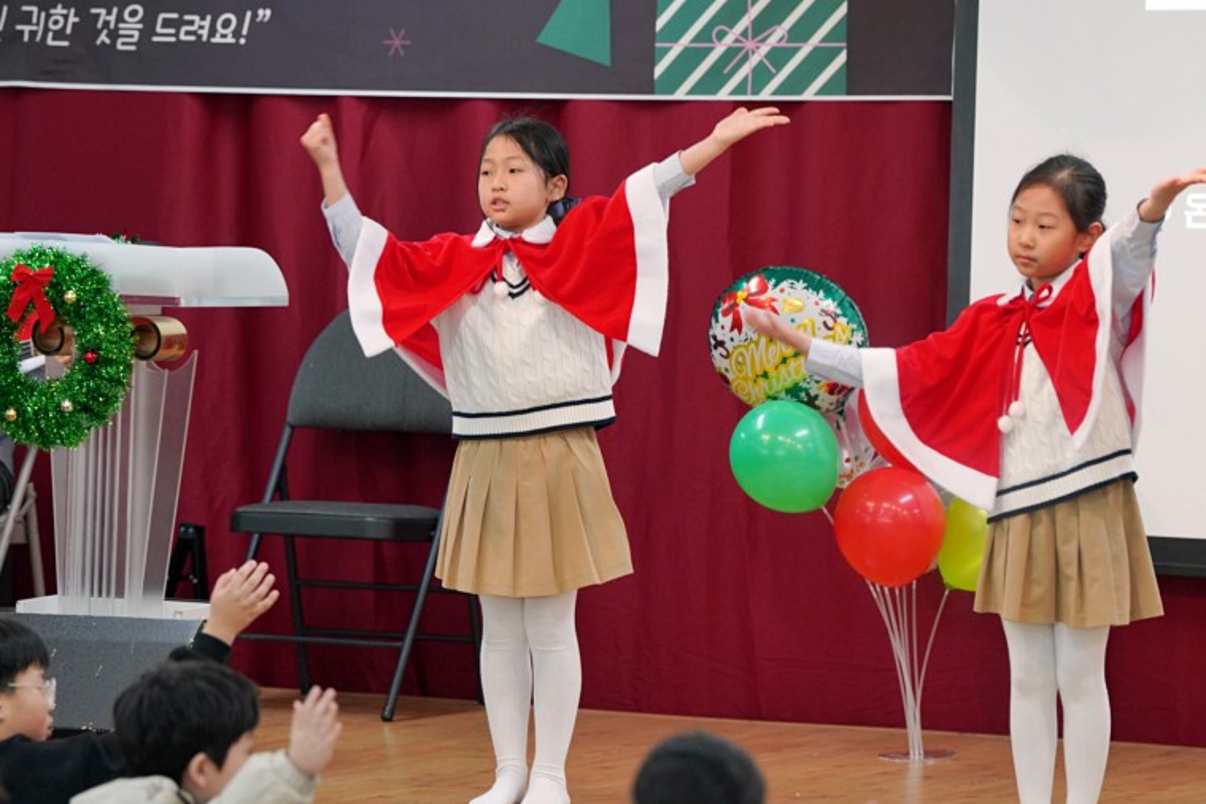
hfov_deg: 9.8
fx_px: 7068
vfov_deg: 6.5
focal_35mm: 211
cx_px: 521
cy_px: 388
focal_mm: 178
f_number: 4
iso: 1600
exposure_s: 1/200
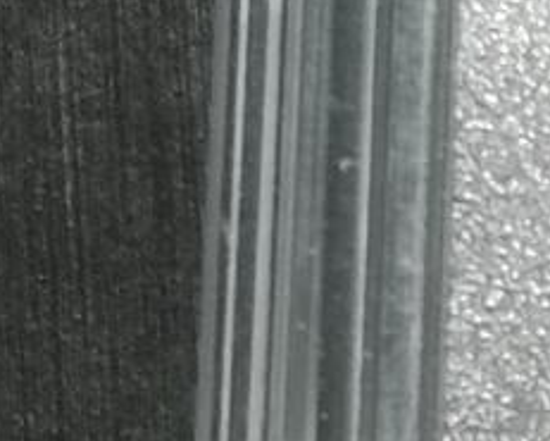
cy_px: 381
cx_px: 1460
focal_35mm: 525
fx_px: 8549
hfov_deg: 3.6
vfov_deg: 3.0
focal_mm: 5.58
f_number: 1.8
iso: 80
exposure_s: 1/100
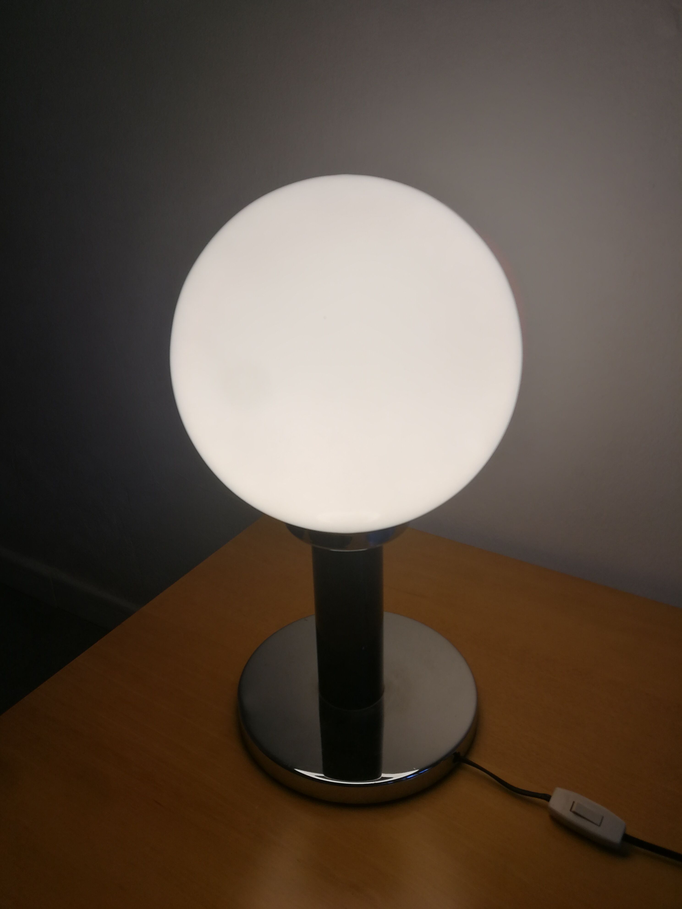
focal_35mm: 27
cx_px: 341
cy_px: 454
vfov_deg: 65.3
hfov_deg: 51.4
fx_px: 709
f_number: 2.2
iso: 50
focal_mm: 3.95
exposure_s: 1/50
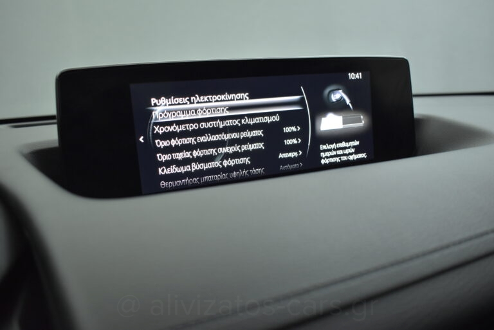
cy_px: 165
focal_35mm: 32
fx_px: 432
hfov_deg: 59.5
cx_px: 247
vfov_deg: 41.8
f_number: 3.8
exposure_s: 1/100
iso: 1600
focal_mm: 21
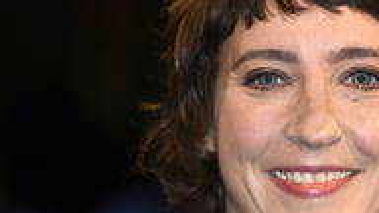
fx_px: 4583
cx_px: 224
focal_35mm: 456
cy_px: 181
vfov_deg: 2.7
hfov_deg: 4.7
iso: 800
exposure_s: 1/400
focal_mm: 185
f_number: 3.5
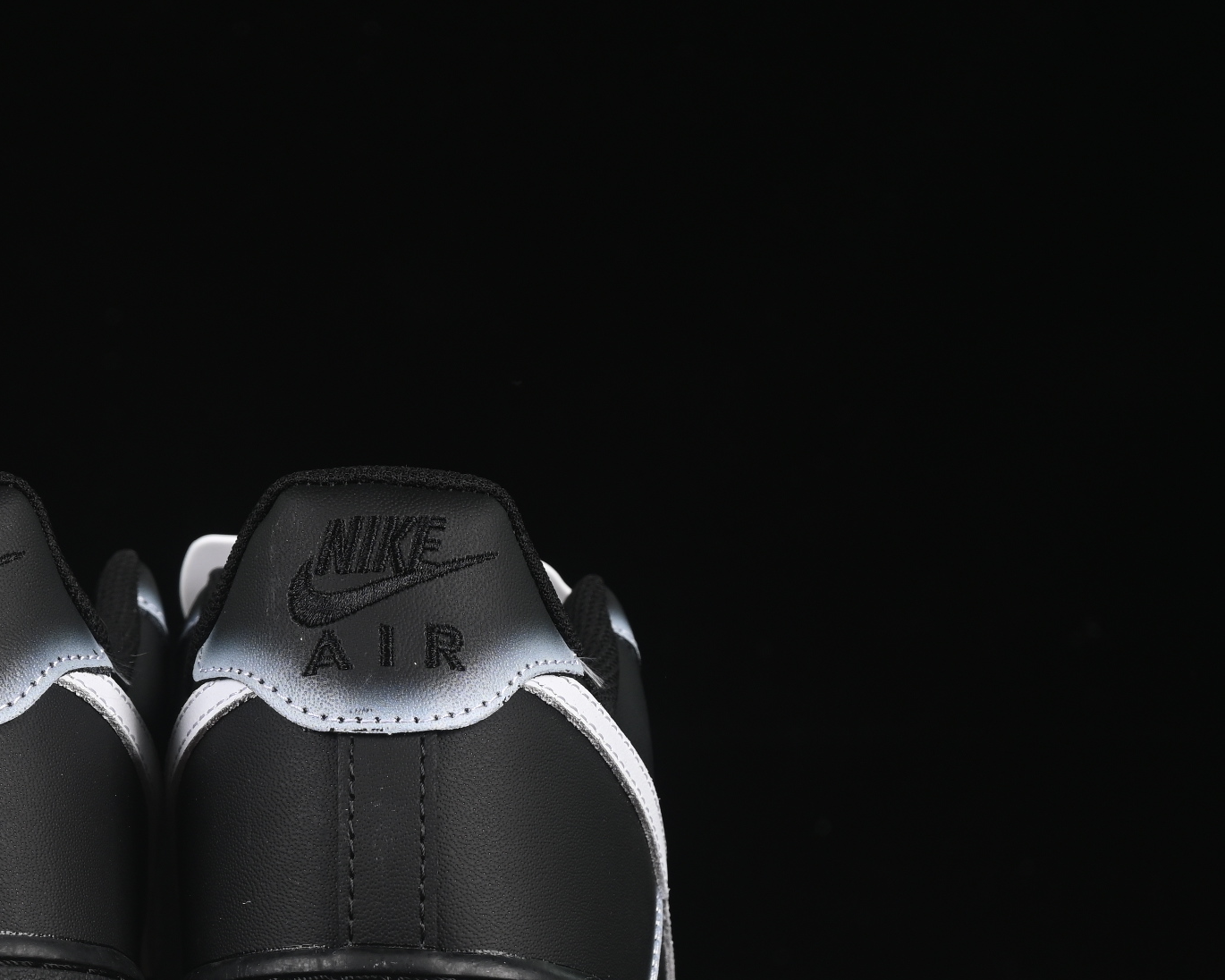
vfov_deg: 10.8
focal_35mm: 143
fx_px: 5185
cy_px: 699
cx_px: 152
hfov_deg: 13.4
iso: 160
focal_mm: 50
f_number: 6.3
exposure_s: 1/60
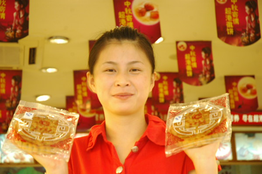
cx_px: 131
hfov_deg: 20.9
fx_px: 709
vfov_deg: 14.0
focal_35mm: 98
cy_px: 87
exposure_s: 1/30
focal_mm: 65
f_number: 5
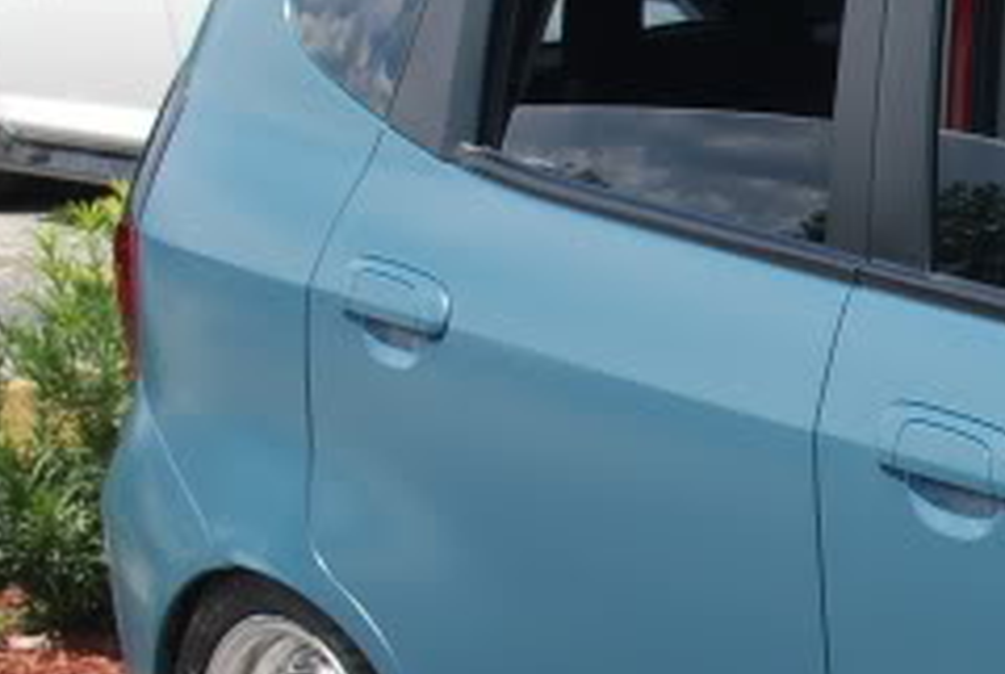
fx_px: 4643
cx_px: 2108
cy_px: 676
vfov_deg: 8.3
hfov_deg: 11.1
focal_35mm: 166
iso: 100
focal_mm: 26
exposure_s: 1/200
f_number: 7.1
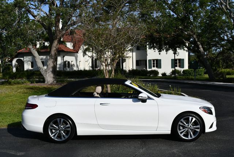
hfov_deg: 41.1
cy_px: 78
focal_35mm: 48
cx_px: 117
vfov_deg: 28.1
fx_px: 312
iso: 100
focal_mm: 24
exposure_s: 1/400
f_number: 10
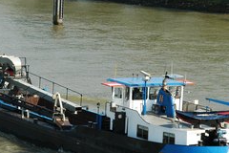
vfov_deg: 5.7
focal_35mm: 241
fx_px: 1533
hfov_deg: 8.5
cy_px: 80
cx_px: 48
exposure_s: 1/250
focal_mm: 78
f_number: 10
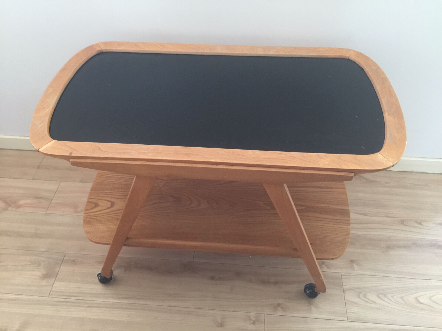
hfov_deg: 61.7
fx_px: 370
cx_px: 221
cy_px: 166
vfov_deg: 48.2
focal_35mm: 29
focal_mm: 4.15
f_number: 2.2
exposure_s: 1/10
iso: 125
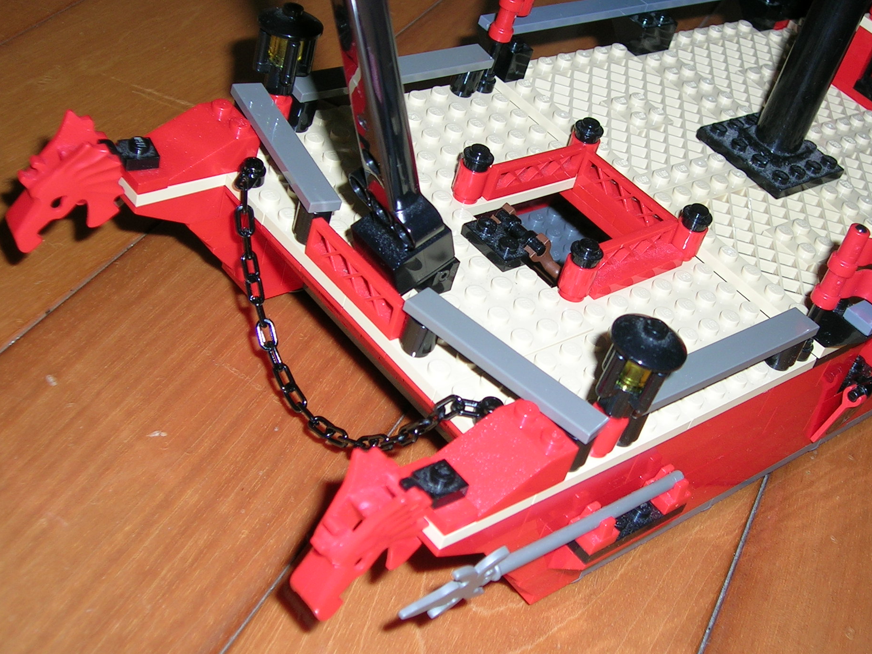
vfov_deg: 24.8
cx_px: 482
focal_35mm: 59
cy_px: 338
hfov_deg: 32.7
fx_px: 1486
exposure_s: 1/60.1
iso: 50
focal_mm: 8
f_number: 3.2
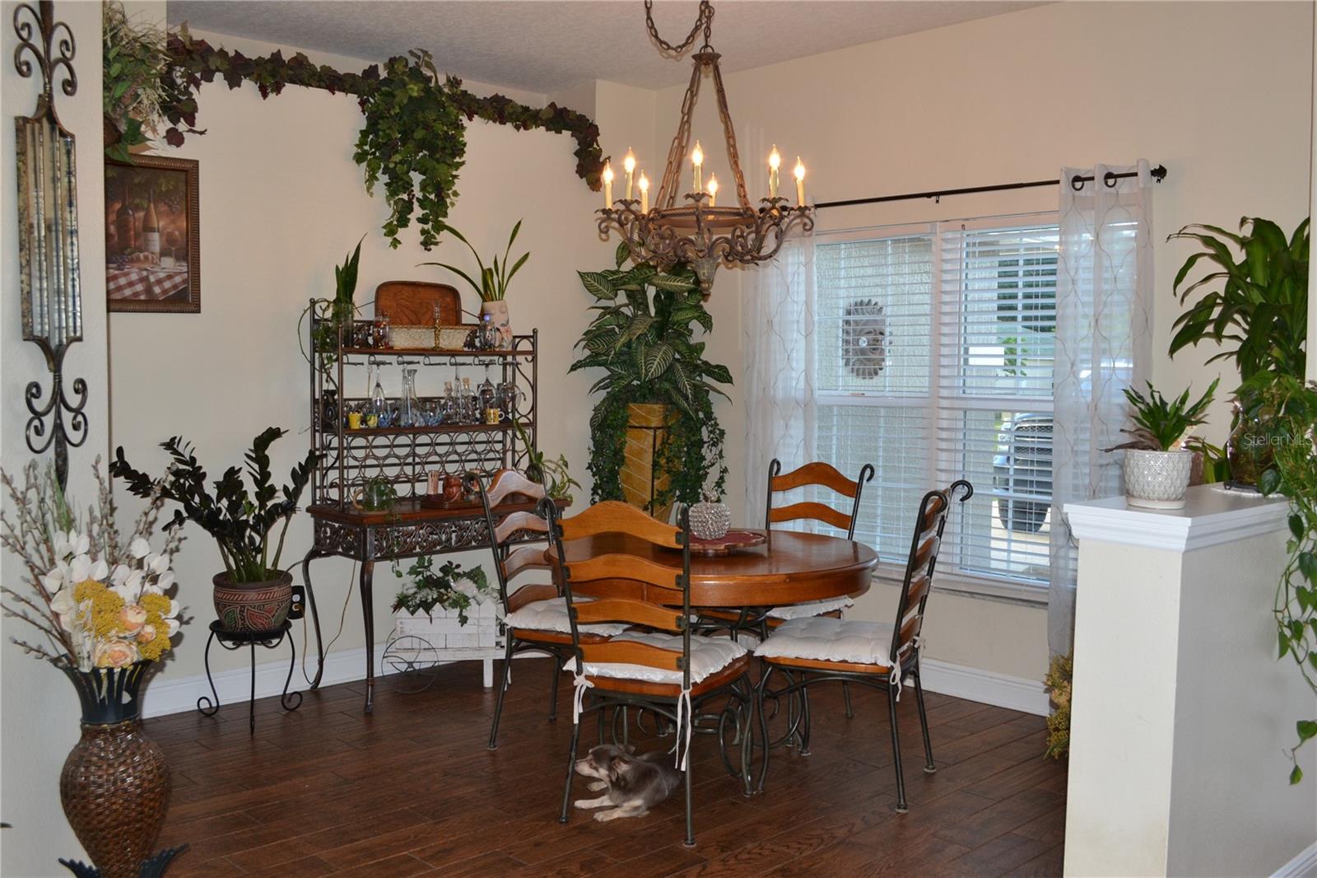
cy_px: 439
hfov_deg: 57.2
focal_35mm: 33
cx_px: 658
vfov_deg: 40.0
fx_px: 1207
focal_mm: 22
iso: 640
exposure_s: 1/60
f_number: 8
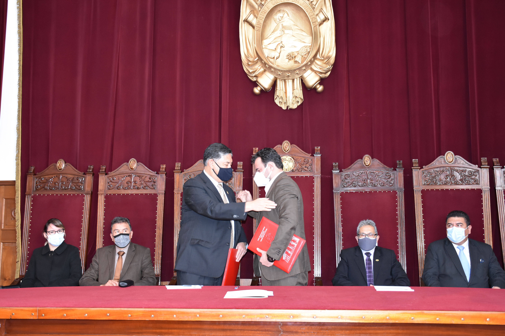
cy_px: 164
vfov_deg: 33.4
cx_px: 251
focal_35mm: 40
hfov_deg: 48.5
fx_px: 561
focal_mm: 26
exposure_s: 1/60
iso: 1600
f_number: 3.8
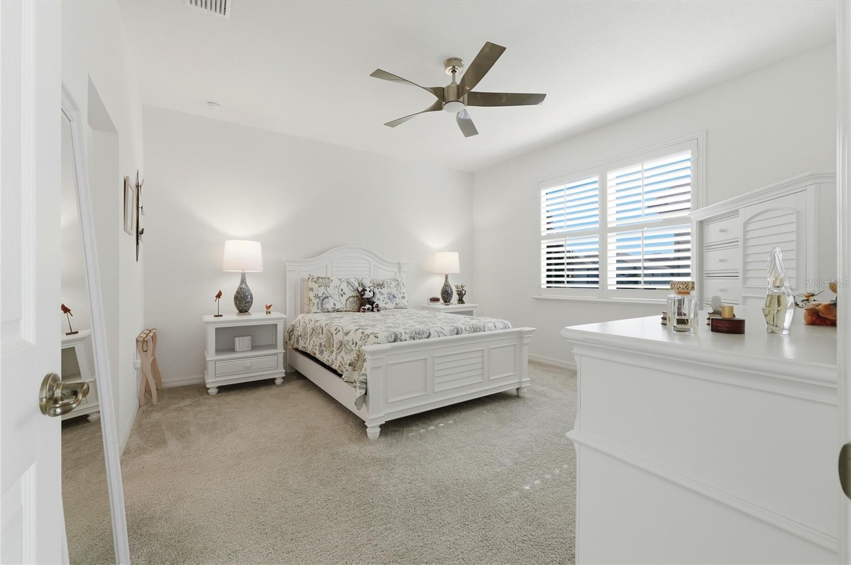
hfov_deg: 100.5
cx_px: 426
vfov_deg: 77.2
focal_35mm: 15
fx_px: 354
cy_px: 282
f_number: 7.1
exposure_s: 1/160
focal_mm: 10
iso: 100
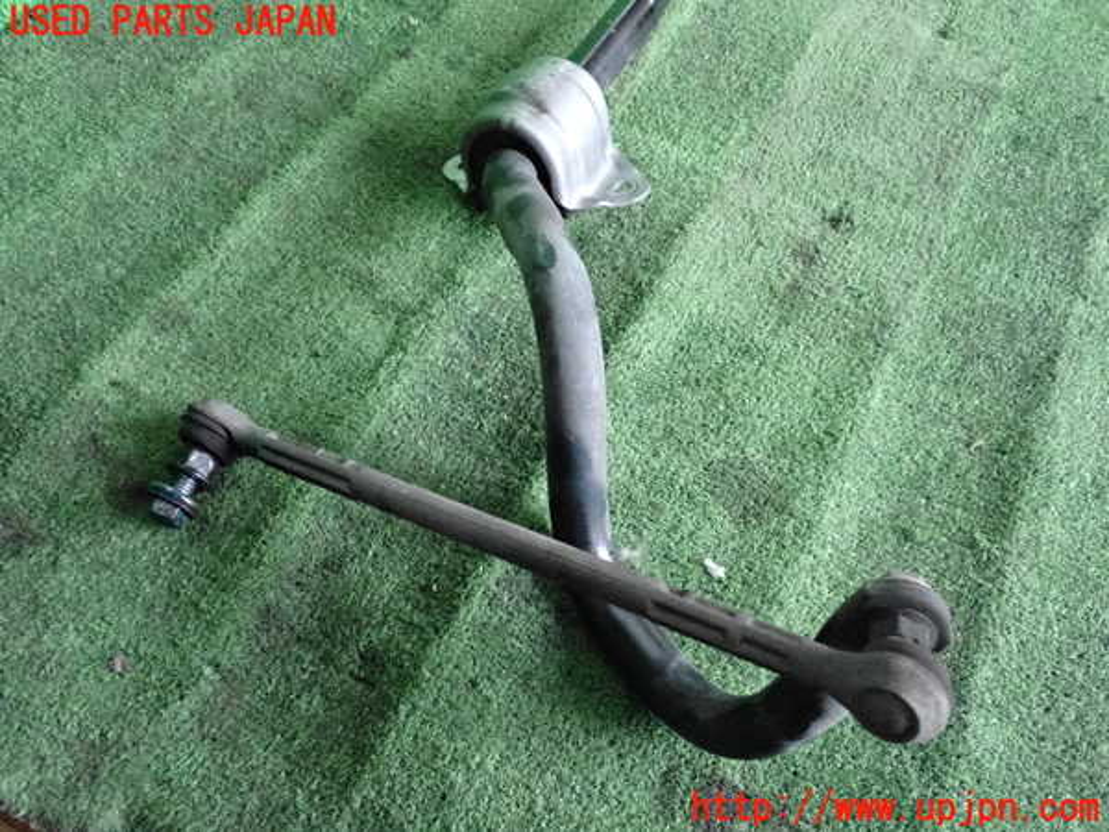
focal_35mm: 36
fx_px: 1153
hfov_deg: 51.4
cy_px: 416
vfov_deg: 39.7
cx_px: 554
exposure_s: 1/125
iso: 3200
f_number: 2.5
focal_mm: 6.37
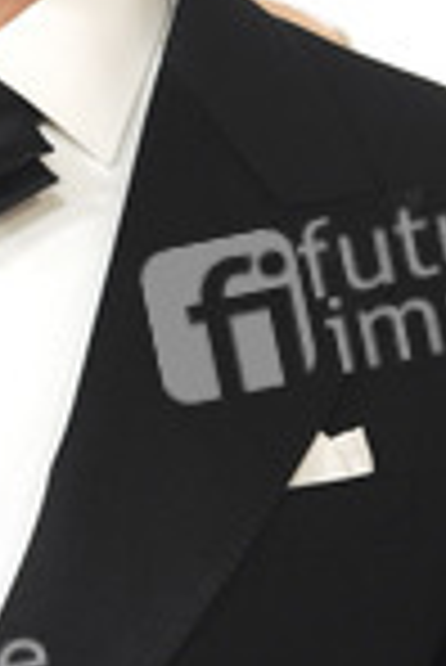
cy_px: 72
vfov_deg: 5.2
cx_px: -34
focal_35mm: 392
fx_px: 7267
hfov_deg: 3.5
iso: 2000
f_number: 6.3
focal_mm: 145
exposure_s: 1/250
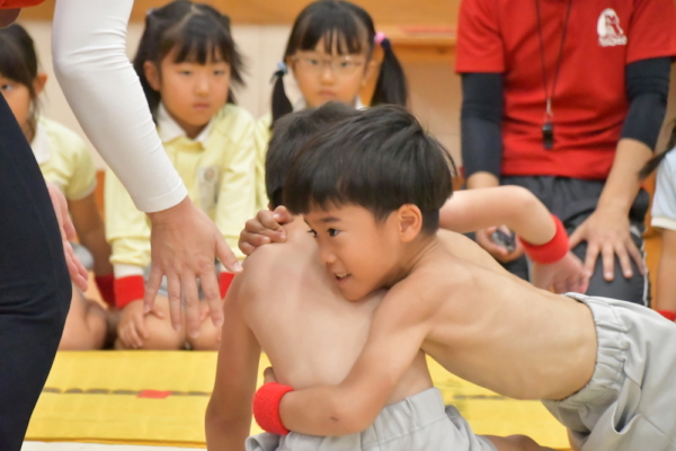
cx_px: 338
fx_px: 3098
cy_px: 226
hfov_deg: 12.5
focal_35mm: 165
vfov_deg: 8.3
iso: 20000
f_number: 5.6
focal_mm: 110
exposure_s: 1/400
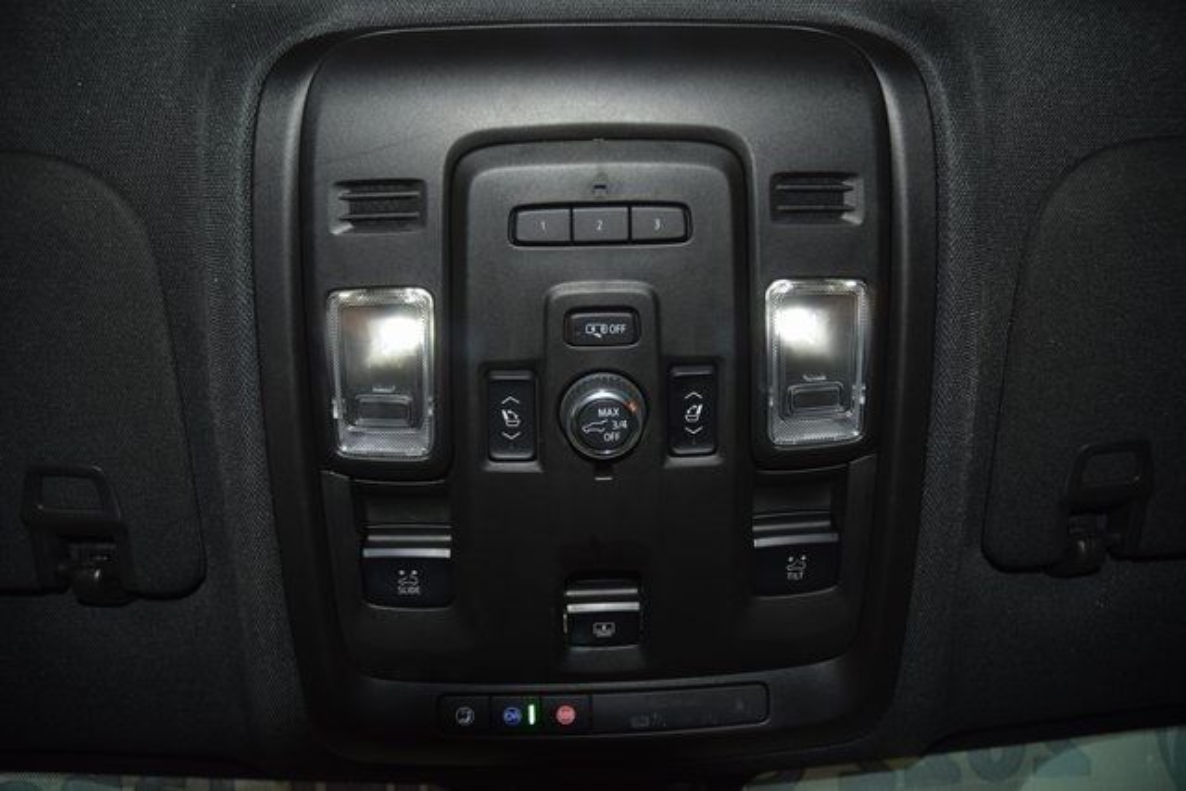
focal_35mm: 27
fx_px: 890
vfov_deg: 48.0
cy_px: 396
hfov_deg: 67.4
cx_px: 593
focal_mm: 18
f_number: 3.5
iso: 500
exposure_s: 1/60
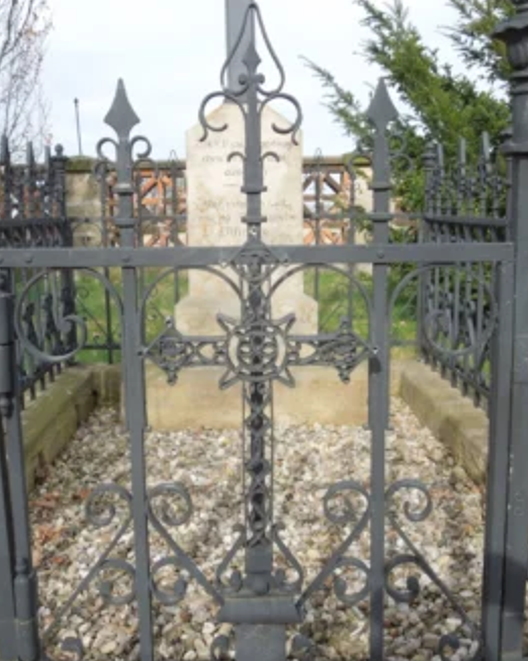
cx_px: 263
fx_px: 802
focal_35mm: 41
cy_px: 348
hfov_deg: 36.4
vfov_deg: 44.8
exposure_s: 1/1600
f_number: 3.8
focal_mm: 7
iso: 400
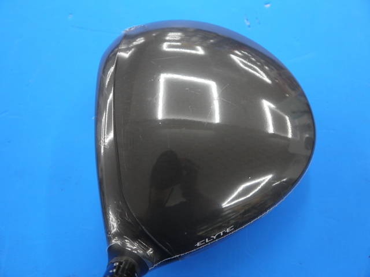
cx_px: 185
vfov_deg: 31.5
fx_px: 492
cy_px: 138
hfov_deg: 41.2
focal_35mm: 46
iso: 500
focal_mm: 23
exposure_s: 1/125
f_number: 4.4
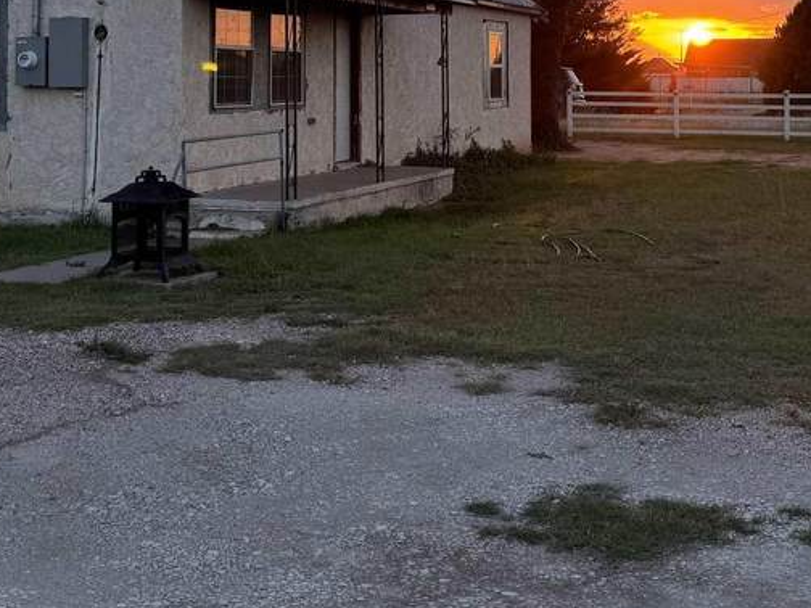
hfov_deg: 31.7
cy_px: 58
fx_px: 1429
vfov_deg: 23.4
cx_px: 439
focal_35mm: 61
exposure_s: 1/693
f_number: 1.78
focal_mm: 6.76
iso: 80
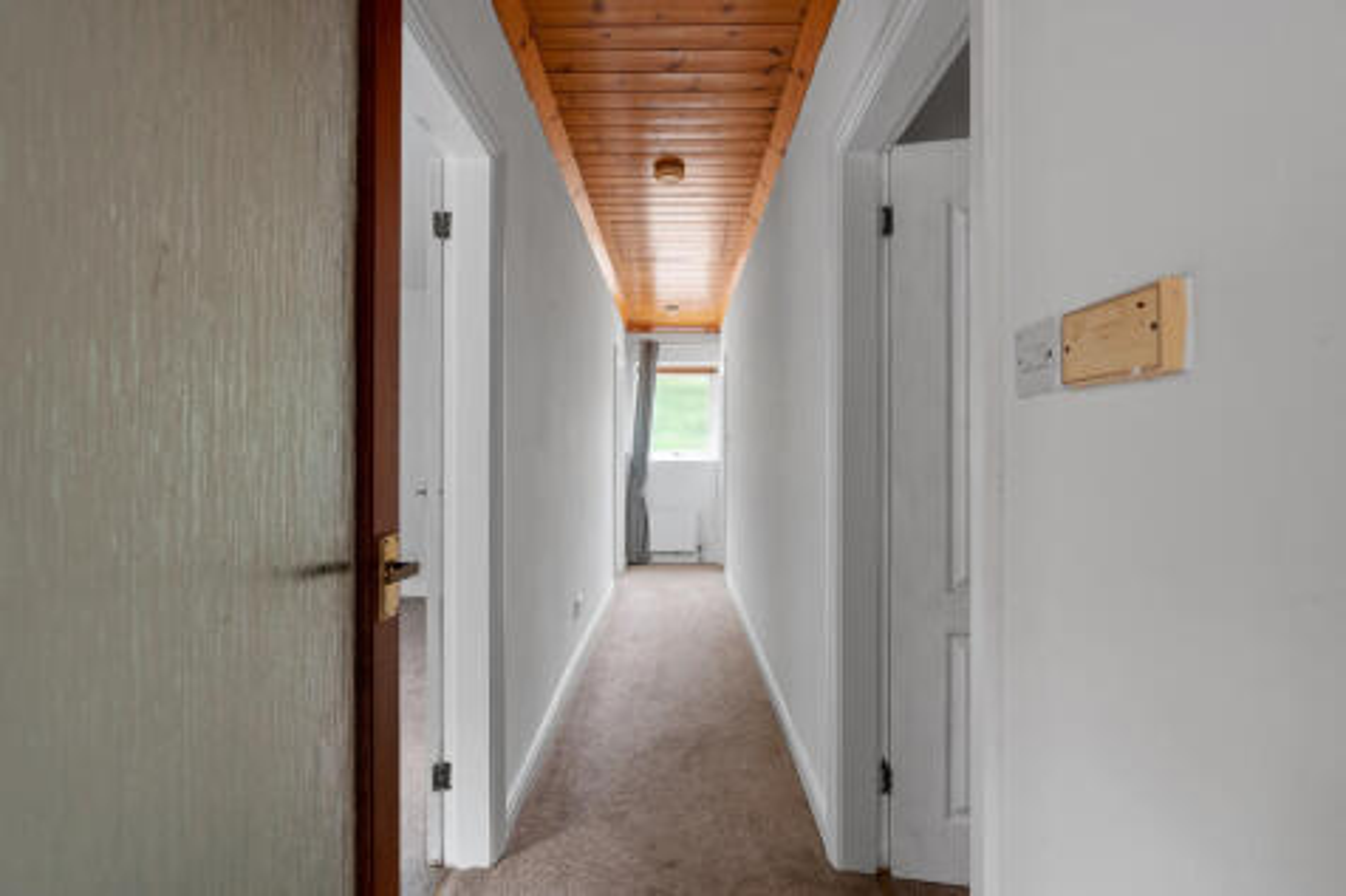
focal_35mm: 16
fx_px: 598
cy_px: 448
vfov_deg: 73.7
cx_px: 673
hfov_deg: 96.8
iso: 320
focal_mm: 16
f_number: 8
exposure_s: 1/10
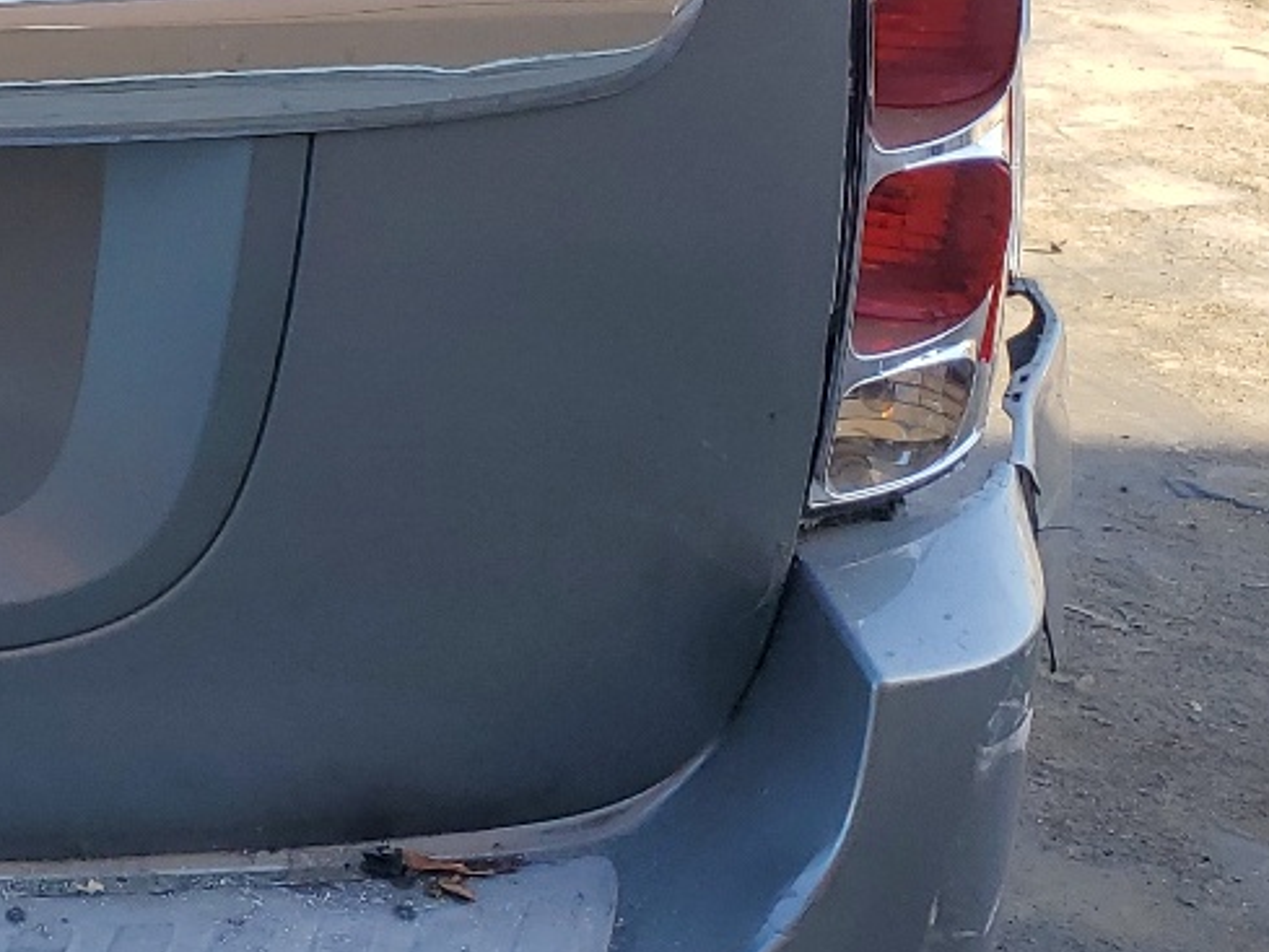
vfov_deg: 17.1
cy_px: 39
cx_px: -529
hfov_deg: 20.3
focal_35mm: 85
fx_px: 3117
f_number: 1.5
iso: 50
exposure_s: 1/667
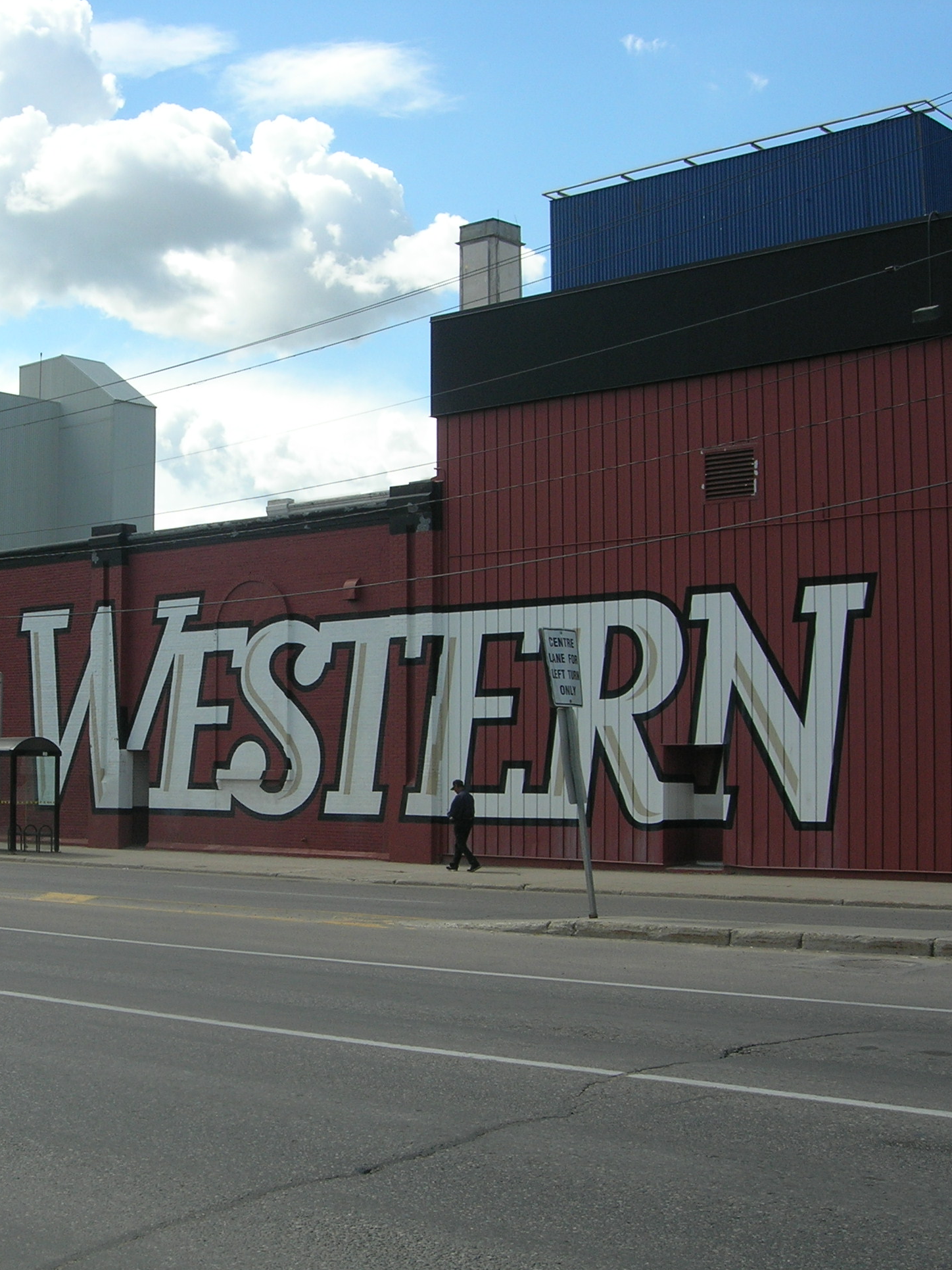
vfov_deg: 37.5
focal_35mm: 51
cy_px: 632
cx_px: 245
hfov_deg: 28.2
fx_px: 1870
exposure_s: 1/558
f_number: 4.8
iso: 64
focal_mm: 7.8
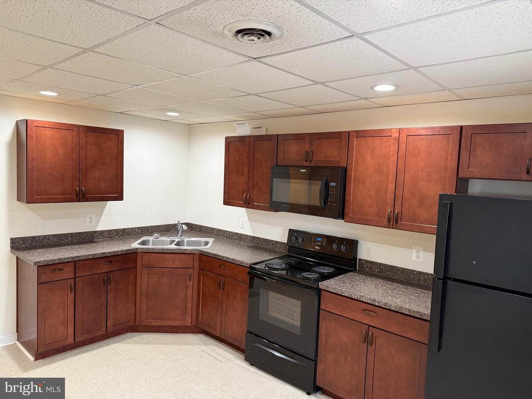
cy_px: 200
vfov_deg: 56.8
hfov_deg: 71.6
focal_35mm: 24
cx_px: 266
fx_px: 369
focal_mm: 6.76
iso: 250
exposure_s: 1/60
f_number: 1.78
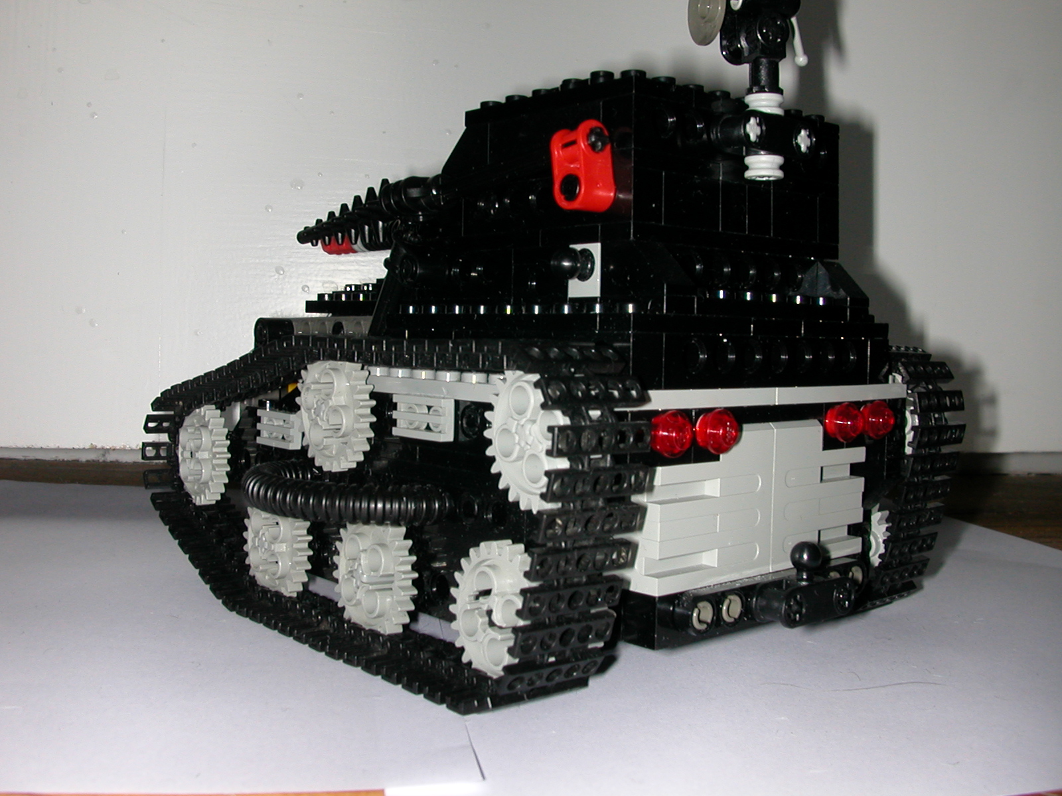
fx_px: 1135
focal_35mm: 37
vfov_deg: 38.7
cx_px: 531
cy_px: 398
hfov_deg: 50.1
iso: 100
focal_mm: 5.6
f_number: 4.5
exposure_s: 1/59.9
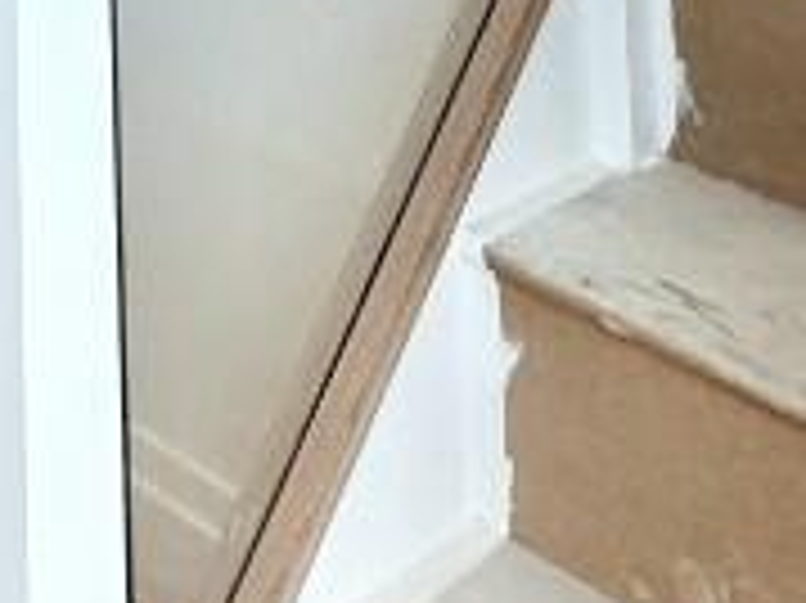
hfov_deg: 20.4
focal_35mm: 80
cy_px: -990
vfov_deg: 12.6
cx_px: -455
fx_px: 1861
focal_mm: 2.22
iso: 160
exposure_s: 1/107
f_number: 2.2
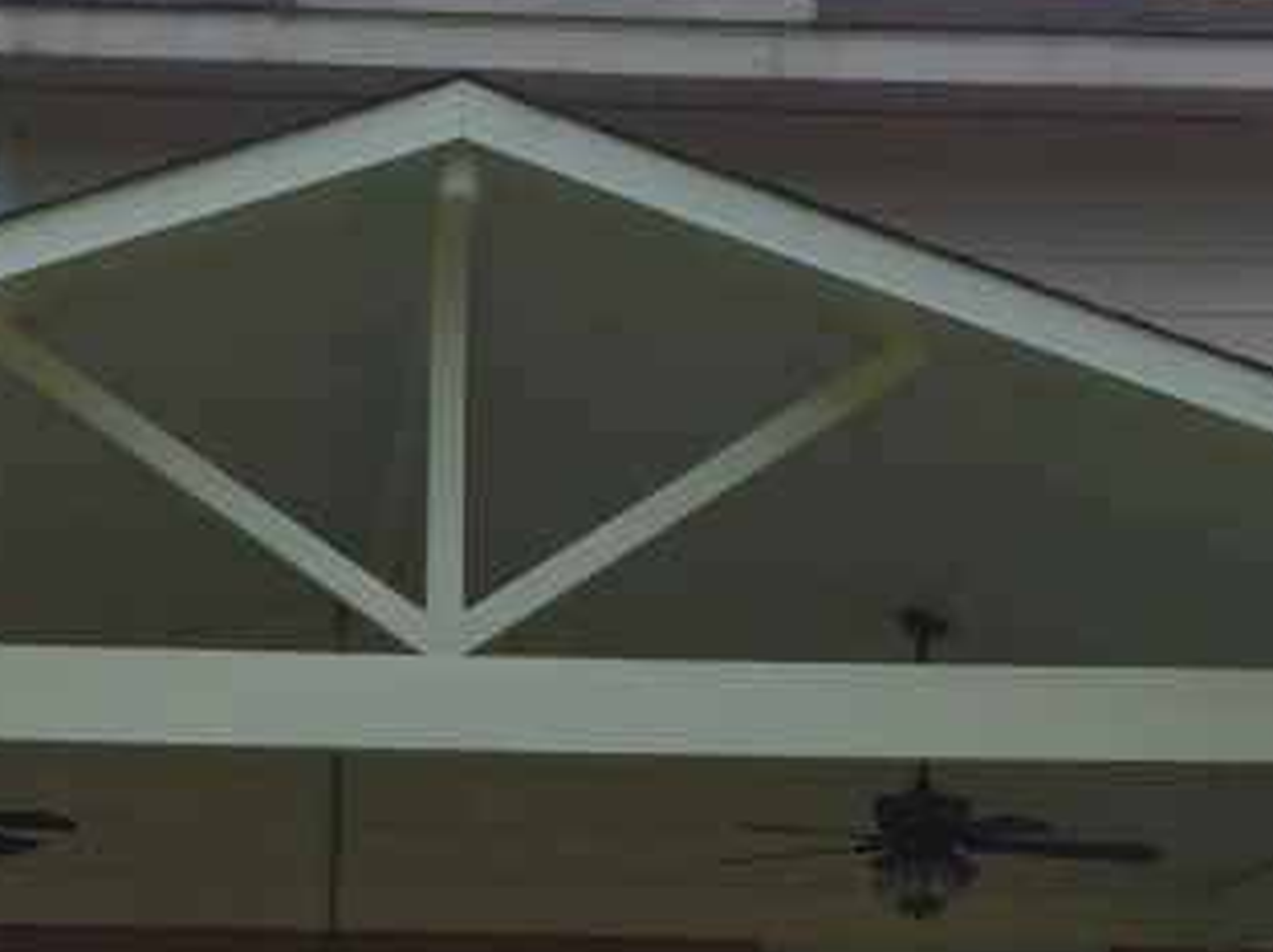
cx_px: 362
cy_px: 985
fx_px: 3490
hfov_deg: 20.6
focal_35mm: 95
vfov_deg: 15.2
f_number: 2.2
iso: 32
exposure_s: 1/1282
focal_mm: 4.15
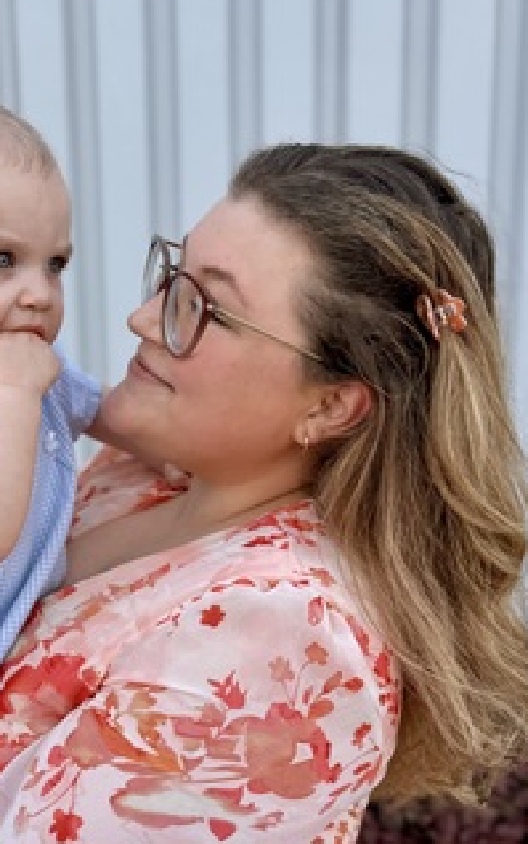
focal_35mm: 40
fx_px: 920
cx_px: 84
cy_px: 539
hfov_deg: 31.0
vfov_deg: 48.7
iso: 80
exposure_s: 1/772
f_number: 1.78
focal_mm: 6.76
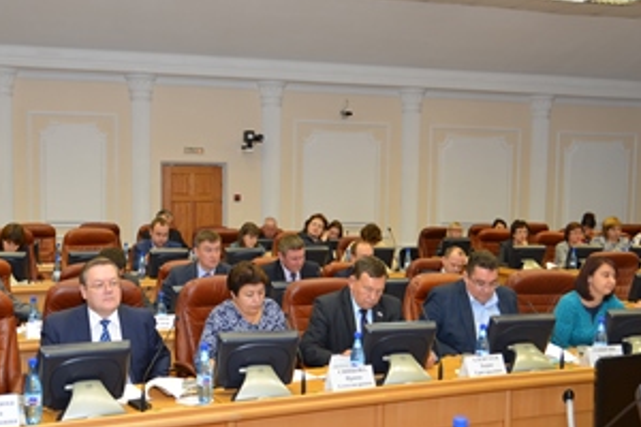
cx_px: 269
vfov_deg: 31.8
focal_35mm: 42
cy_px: 260
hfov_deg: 46.2
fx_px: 748
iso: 400
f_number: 4
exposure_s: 1/60
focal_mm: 30
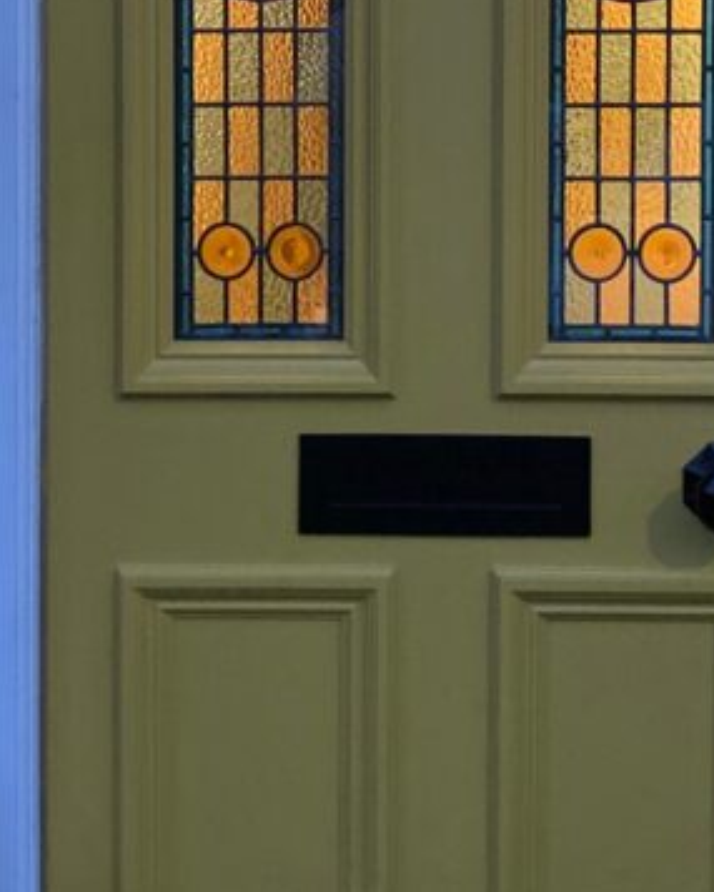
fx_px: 1927
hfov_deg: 21.0
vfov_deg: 25.3
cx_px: 421
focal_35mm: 73
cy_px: 103
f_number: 1.8
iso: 800
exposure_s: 1/25
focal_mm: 4.25
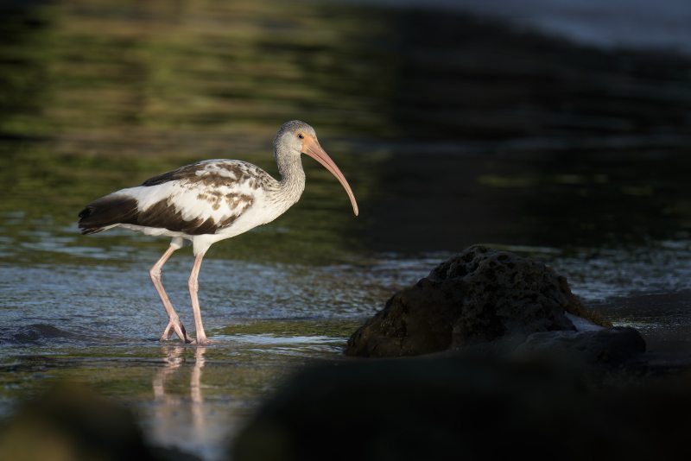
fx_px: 7335
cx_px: 346
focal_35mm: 382
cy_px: 230
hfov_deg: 5.4
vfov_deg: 3.6
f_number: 5.6
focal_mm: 382
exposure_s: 1/2500
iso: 640
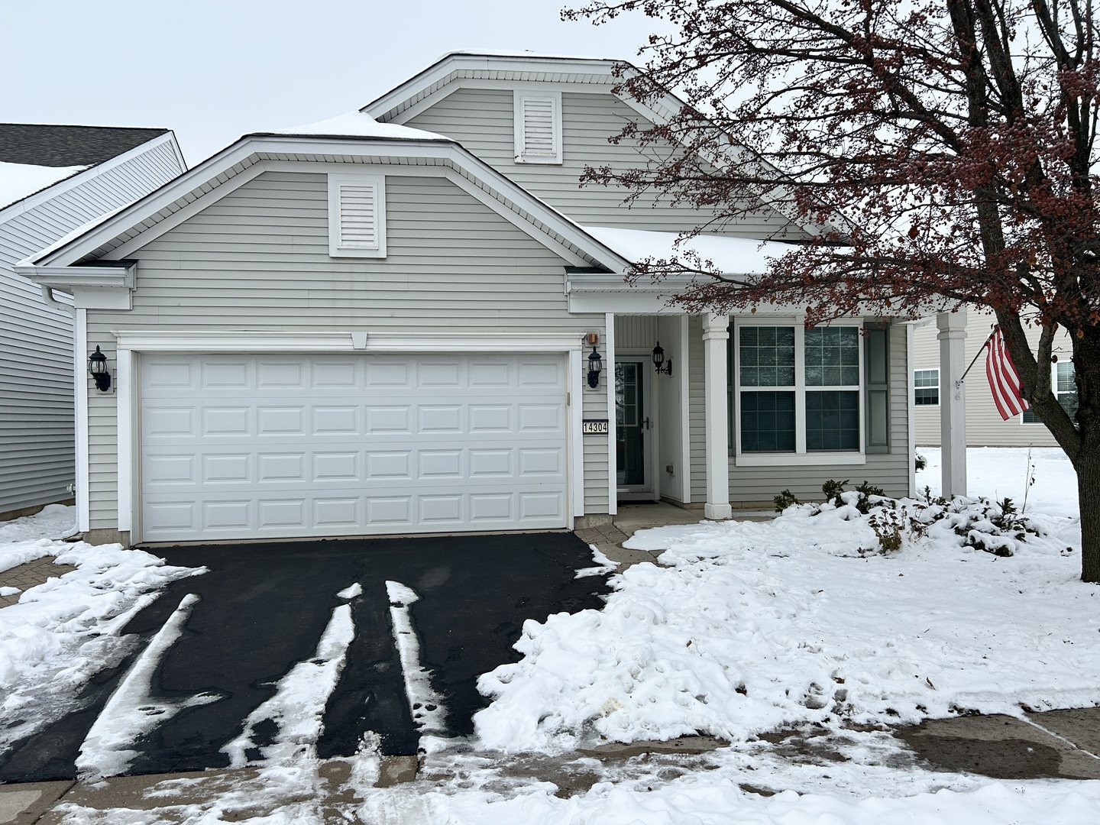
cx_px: 550
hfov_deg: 67.3
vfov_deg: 53.1
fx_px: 826
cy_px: 412
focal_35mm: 26
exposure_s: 1/2632
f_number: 1.5
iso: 50
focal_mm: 5.7
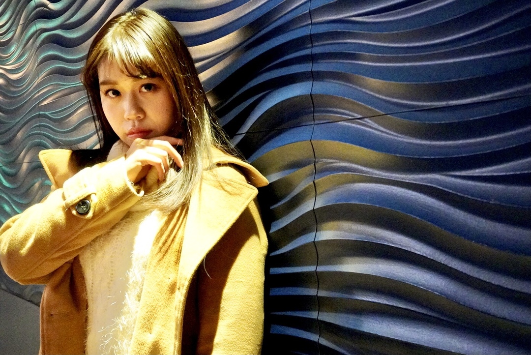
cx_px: 266
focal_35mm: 38
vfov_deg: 35.6
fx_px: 554
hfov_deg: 51.2
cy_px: 178
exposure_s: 1/100
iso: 12800
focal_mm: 25
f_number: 4.5
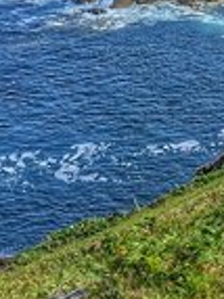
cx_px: 425
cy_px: -10
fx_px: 1167
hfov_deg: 10.2
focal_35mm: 135
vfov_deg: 14.4
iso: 53
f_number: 1.8
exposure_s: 1/2611
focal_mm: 4.44
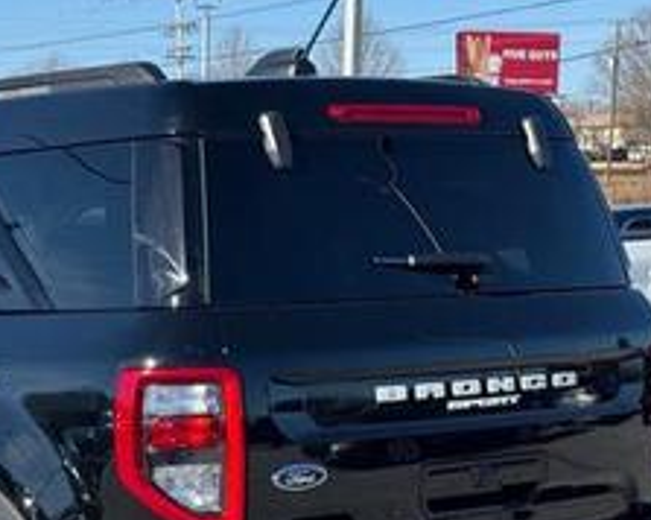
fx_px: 2041
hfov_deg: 17.8
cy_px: 453
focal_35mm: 106
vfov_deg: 14.4
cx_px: 47
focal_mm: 6.76
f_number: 1.78
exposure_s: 1/2513
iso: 64
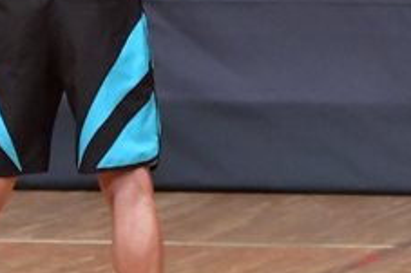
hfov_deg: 2.0
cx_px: 133
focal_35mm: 1023
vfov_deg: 1.3
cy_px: 5
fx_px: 11670
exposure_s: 1/400
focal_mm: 200
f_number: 5.6
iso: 6400
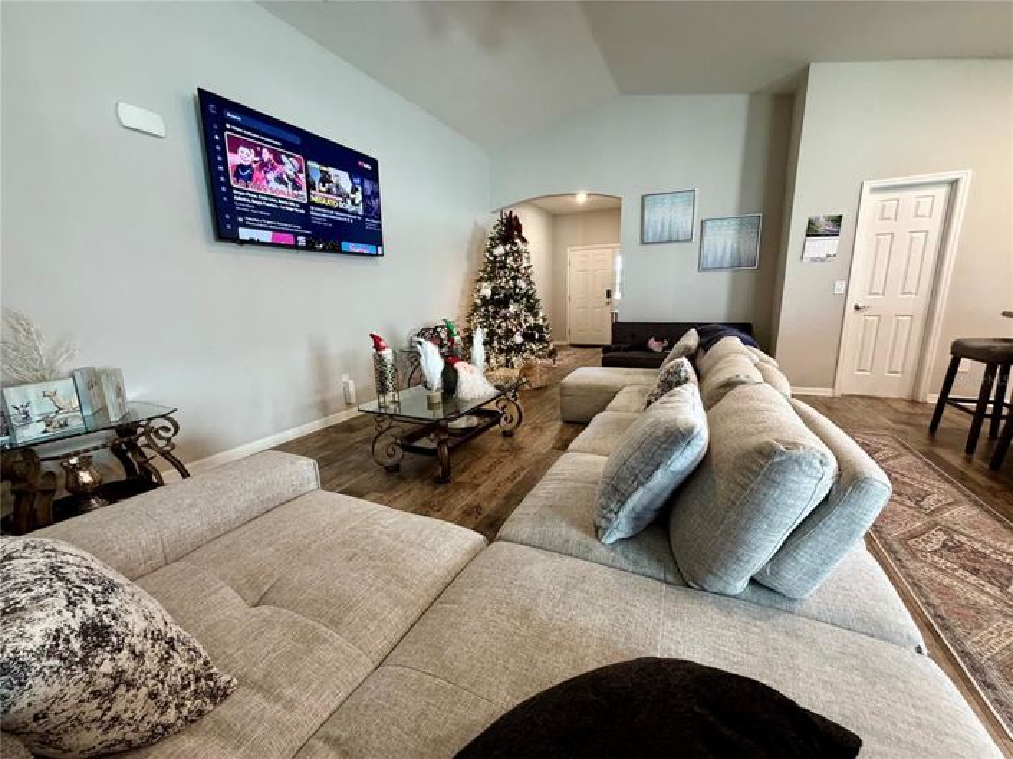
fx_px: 409
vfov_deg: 85.6
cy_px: 380
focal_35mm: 14
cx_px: 506
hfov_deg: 102.1
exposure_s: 1/60
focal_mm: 2.22
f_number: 2.2
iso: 320
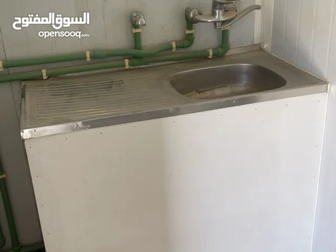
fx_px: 243
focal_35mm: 25
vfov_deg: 54.9
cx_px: 168
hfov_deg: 69.4
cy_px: 126
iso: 64
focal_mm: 5.1
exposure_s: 1/121
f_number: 1.6
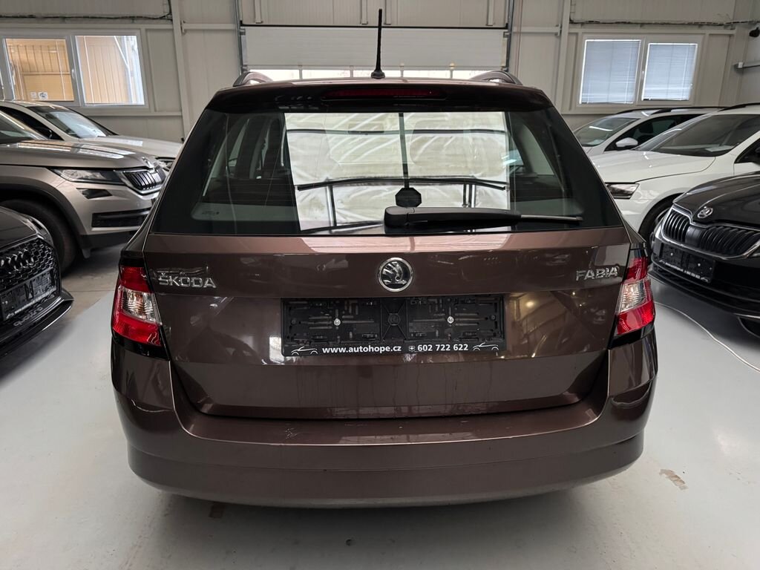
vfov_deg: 56.8
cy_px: 285
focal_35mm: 24
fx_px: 527
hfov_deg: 71.6
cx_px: 380
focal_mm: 6.76
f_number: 1.78
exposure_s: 1/40
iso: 800
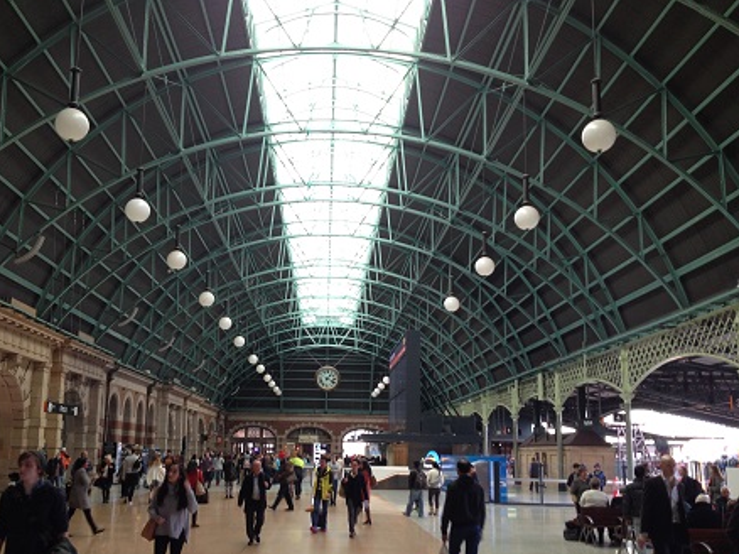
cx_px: 324
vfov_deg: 35.9
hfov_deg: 46.7
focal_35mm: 40
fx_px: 853
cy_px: 301
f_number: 2.4
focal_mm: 4.28
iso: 64
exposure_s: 1/40
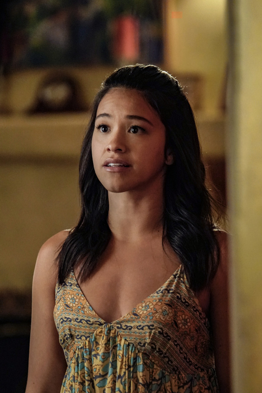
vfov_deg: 8.4
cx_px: 134
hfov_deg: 5.6
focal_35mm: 244
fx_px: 2664
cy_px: 220
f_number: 4
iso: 8000
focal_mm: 200
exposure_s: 1/100
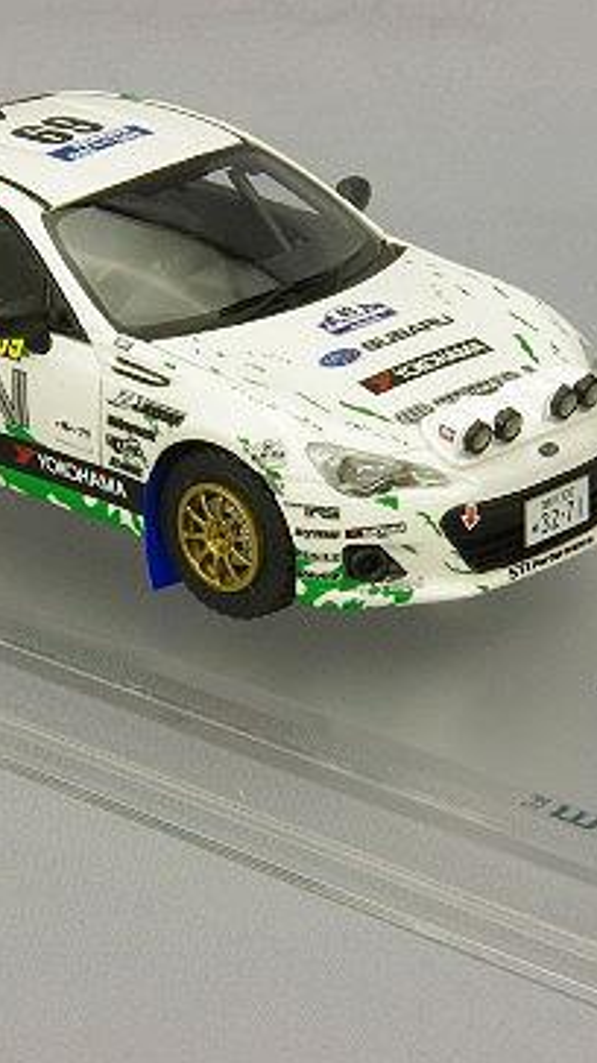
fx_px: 5830
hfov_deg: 5.9
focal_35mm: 207
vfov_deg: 10.4
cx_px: 298
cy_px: 479
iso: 400
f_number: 32
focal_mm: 75
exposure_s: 1/1.67
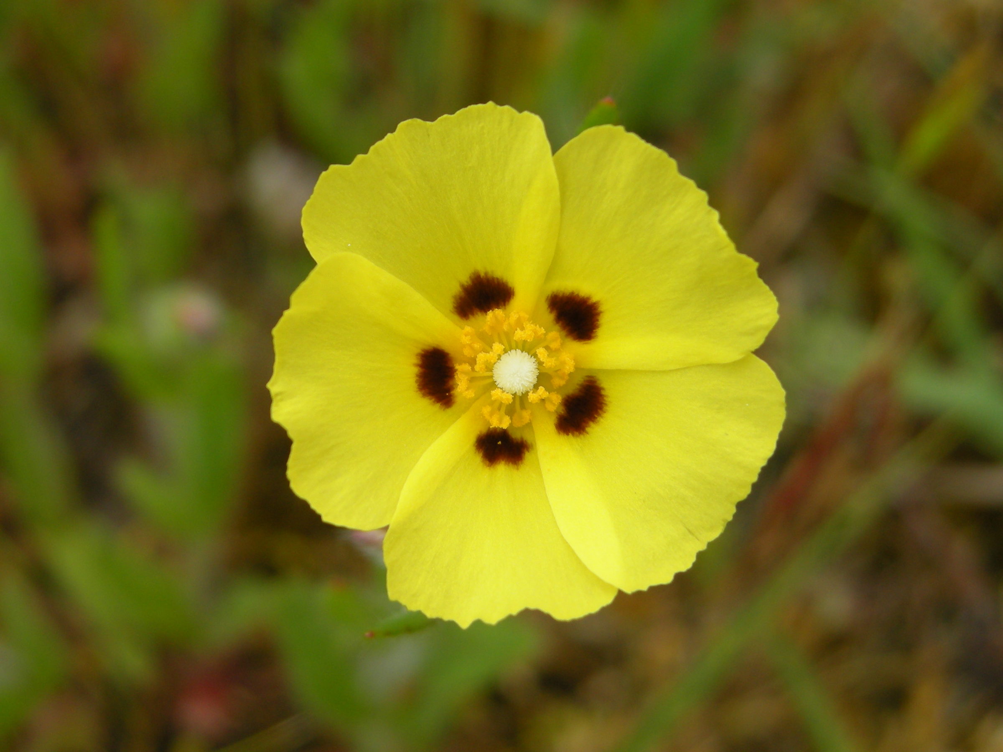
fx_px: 1014
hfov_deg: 52.6
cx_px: 502
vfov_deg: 40.7
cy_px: 376
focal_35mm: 35
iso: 64
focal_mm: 7.5
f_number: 3.4
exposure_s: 1/62
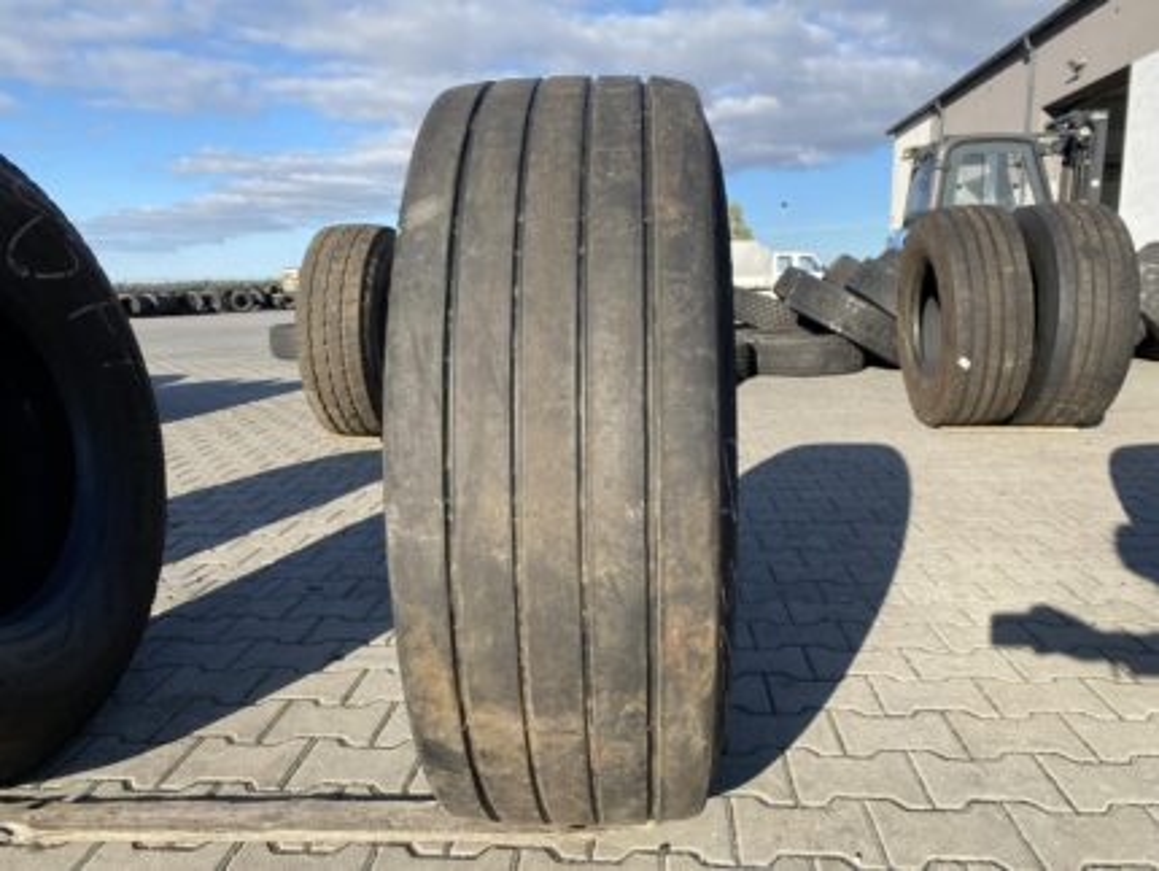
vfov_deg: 53.1
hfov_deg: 67.3
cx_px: 580
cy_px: 436
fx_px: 871
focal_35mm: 26
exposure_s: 1/1608
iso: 32
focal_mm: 4.25
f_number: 1.8
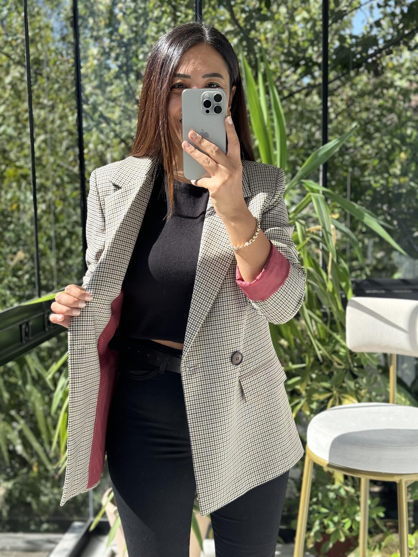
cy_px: 278
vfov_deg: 39.7
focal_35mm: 48
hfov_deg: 30.3
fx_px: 773
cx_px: 209
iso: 64
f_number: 1.78
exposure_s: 1/338
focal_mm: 6.76
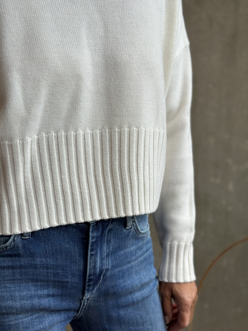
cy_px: 166
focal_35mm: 48
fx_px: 459
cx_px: 124
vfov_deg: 39.7
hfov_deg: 30.3
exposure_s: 1/471
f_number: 1.78
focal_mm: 6.86
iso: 80
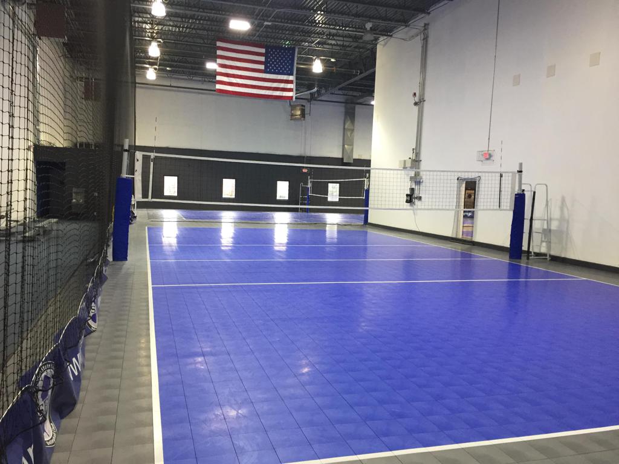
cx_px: 310
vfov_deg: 48.2
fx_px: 519
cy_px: 232
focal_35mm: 29
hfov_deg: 61.7
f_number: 2.2
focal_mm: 4.15
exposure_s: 1/30
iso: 100
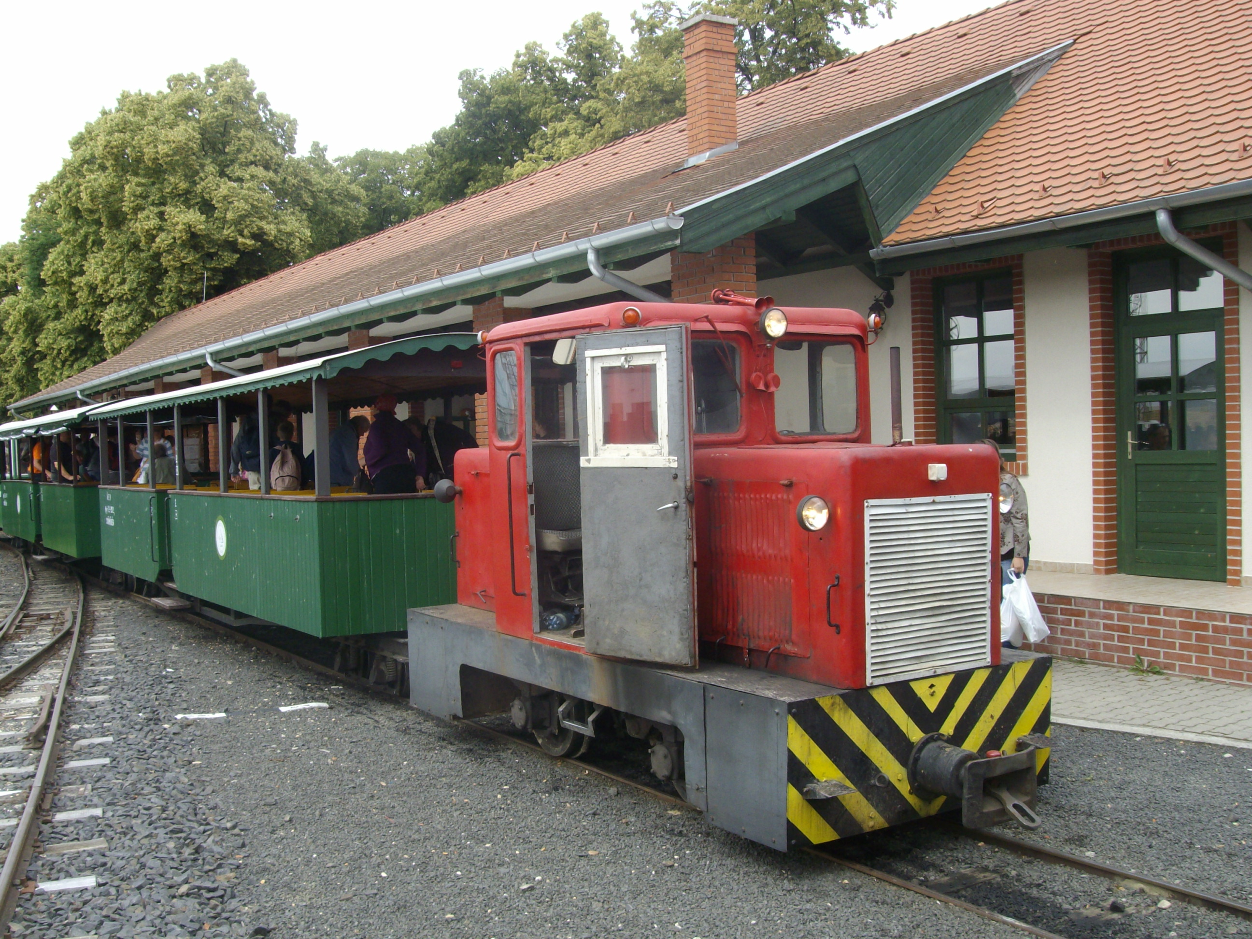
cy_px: 470
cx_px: 626
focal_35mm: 36
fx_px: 1302
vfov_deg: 39.7
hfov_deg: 51.4
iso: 80
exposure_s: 1/125
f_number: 4.8
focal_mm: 6
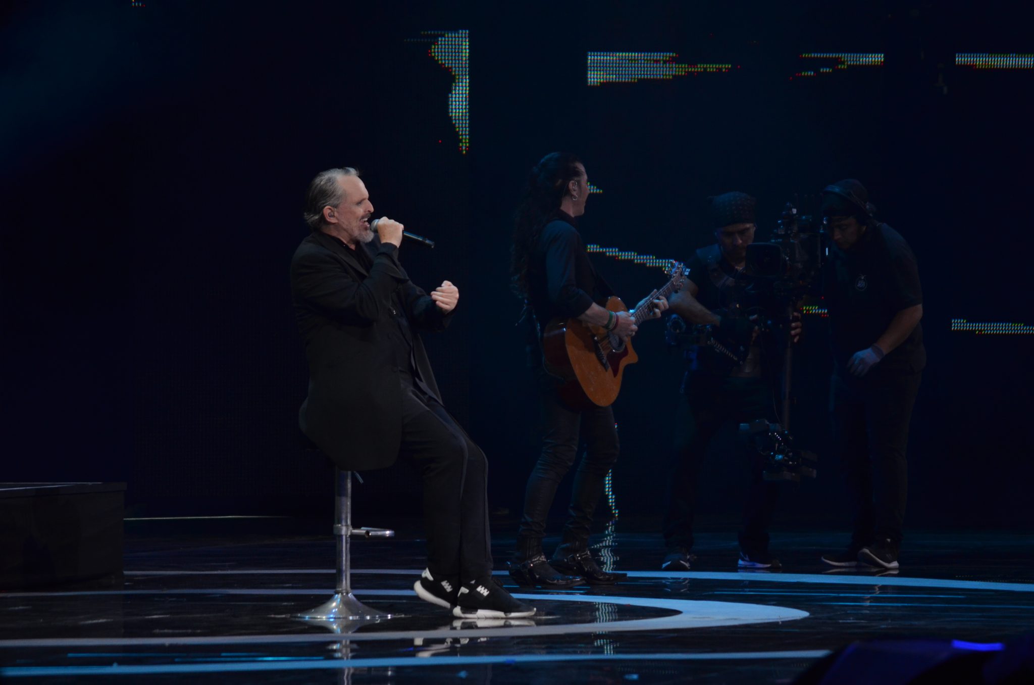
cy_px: 342
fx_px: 8598
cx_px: 517
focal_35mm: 300
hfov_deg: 6.9
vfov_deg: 4.6
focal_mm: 200
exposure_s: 1/160
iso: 1000
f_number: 5.6
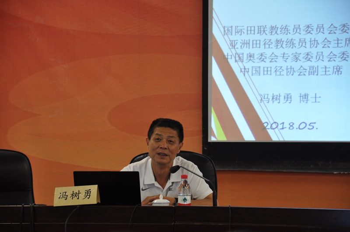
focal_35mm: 158
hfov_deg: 13.1
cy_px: 116
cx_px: 175
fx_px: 1529
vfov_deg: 8.7
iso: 800
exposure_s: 1/30
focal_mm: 105
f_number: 5.6
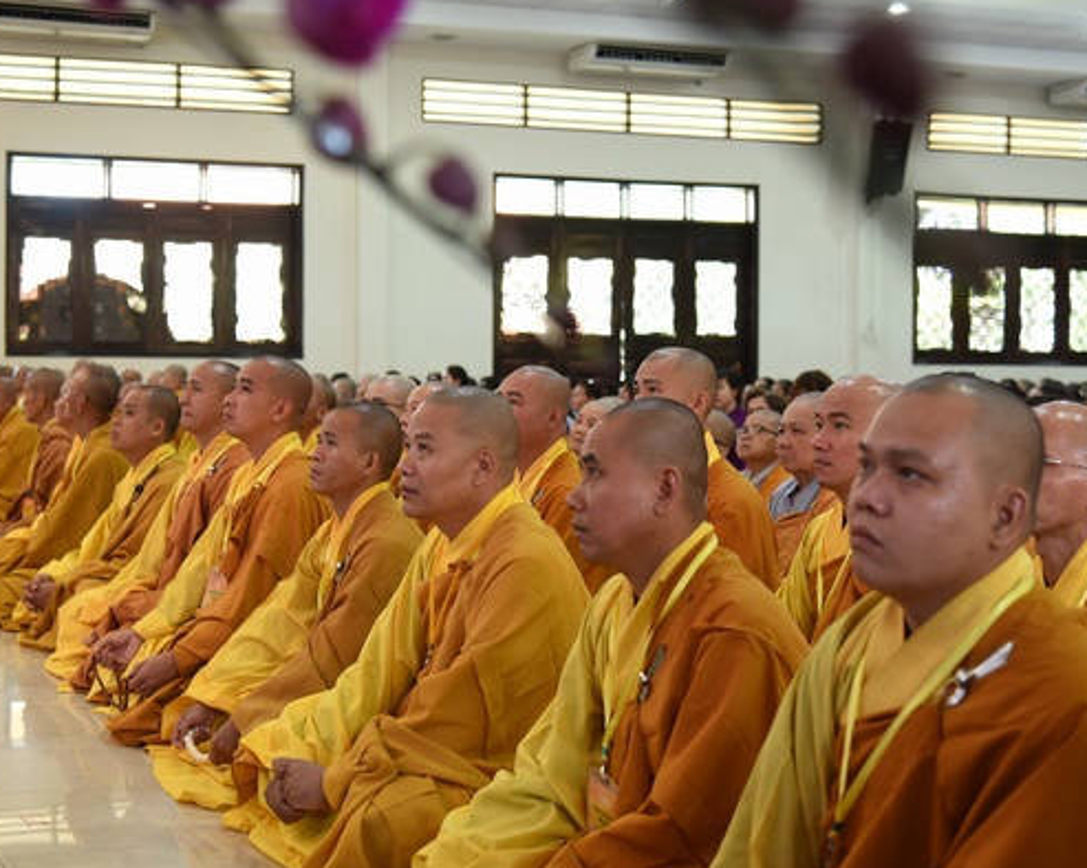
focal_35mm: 57
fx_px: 1833
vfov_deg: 26.7
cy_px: 416
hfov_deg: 33.0
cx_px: 472
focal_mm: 46
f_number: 4
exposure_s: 1/50
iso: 1000
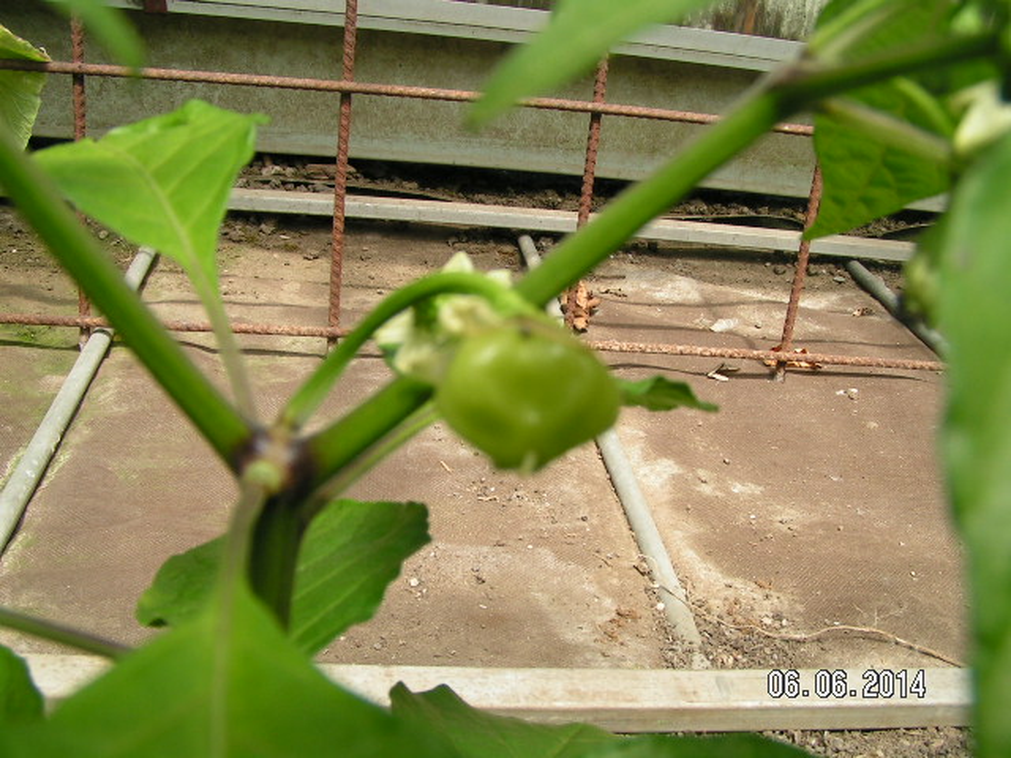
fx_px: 1110
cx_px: 506
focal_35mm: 38
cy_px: 379
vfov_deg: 37.7
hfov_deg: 49.0
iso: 50
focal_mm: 5.8
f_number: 5
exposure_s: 1/125
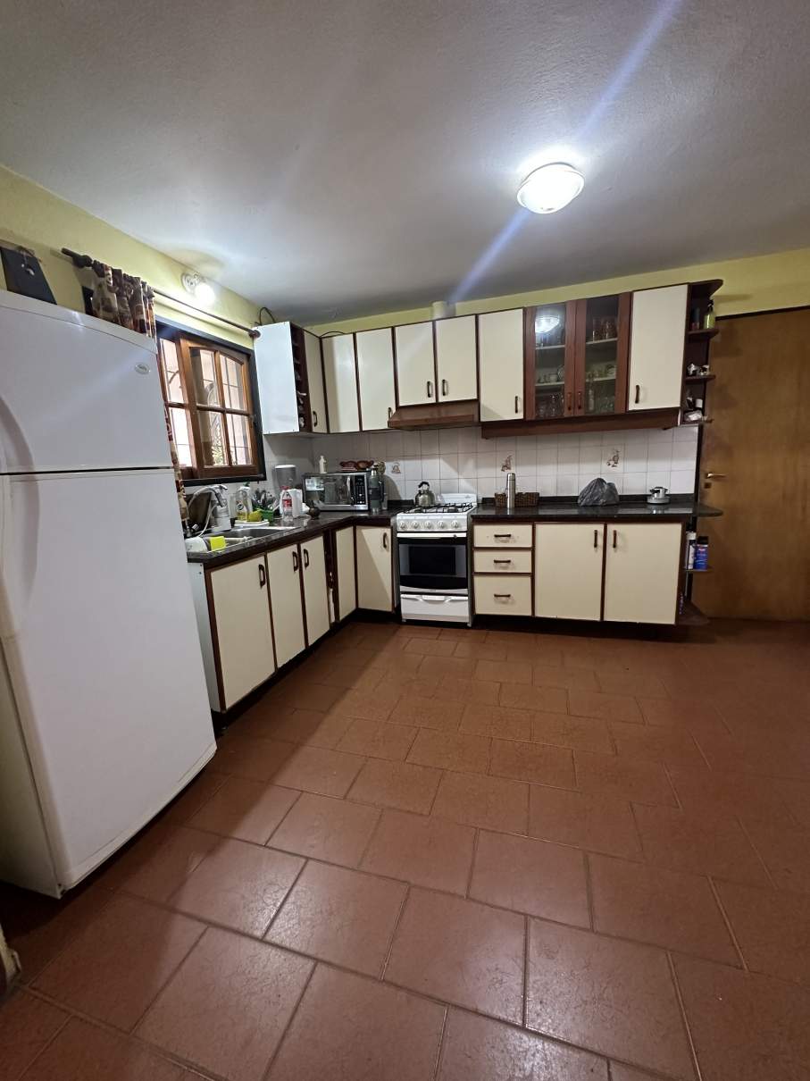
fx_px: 437
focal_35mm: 14
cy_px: 540
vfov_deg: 102.1
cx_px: 405
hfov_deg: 85.7
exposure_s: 1/50
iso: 800
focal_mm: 2.22
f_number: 2.2
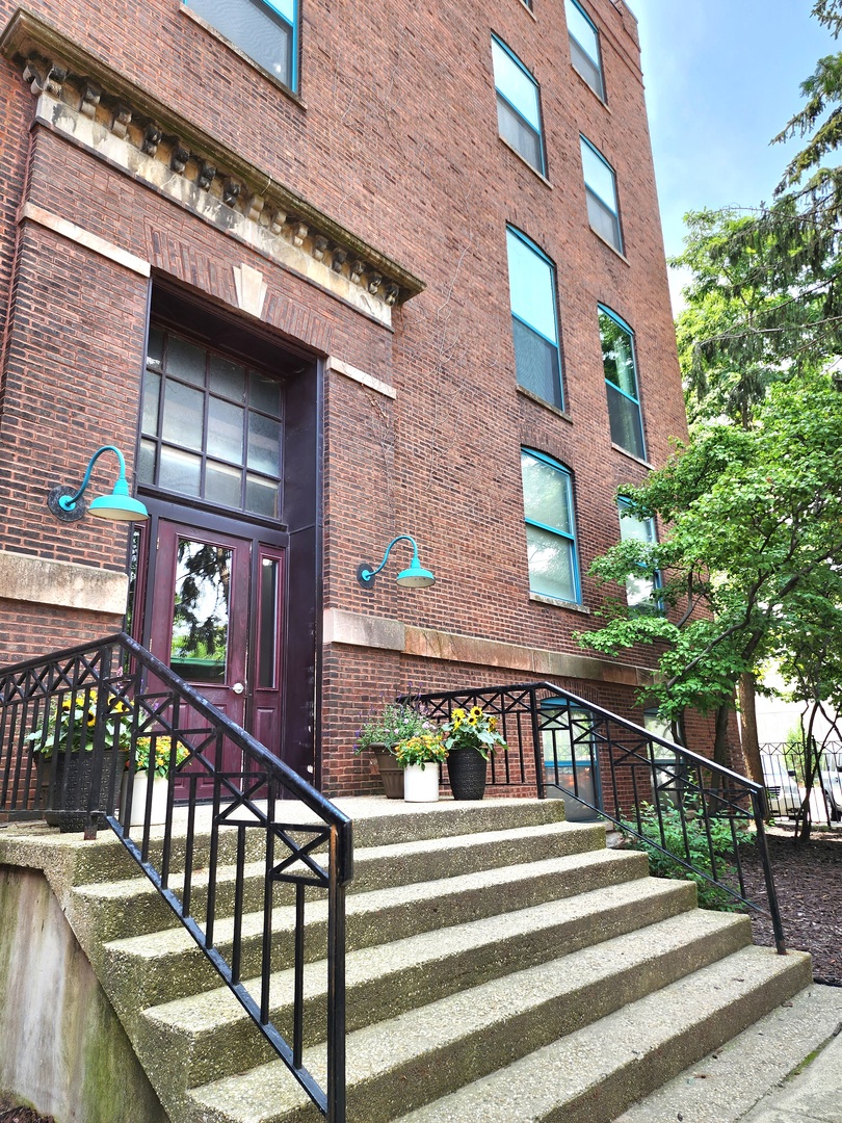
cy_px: 562
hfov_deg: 58.9
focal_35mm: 23
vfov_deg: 73.9
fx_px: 746
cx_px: 421
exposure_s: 1/182
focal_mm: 6.4
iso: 16
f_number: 1.8
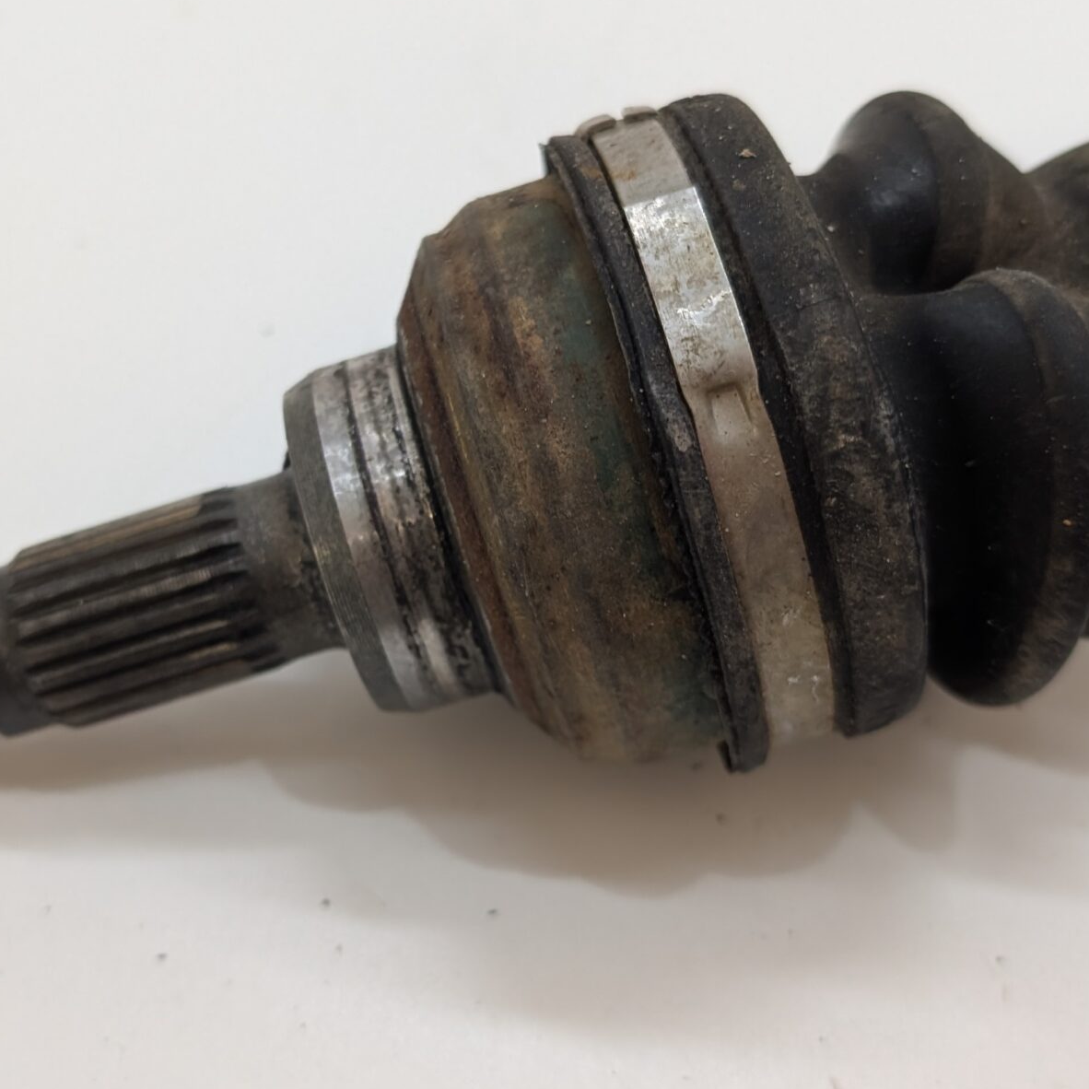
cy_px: 565
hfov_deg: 36.7
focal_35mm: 46
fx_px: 1637
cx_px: 479
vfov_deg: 36.8
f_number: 1.68
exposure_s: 1/72.2
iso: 265
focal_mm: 6.9
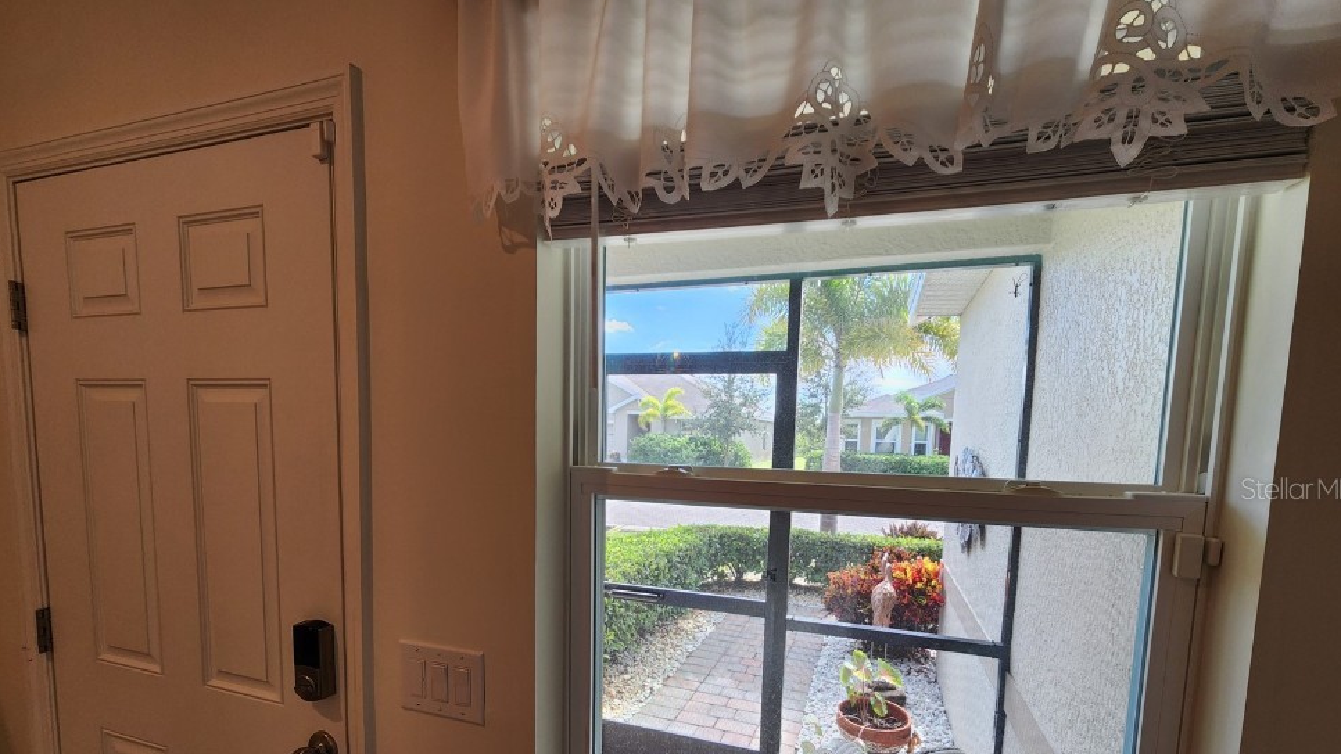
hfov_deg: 103.0
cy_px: 488
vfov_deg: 69.0
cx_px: 661
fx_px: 533
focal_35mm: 15
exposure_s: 1/120
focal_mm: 2.2
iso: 80
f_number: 2.2
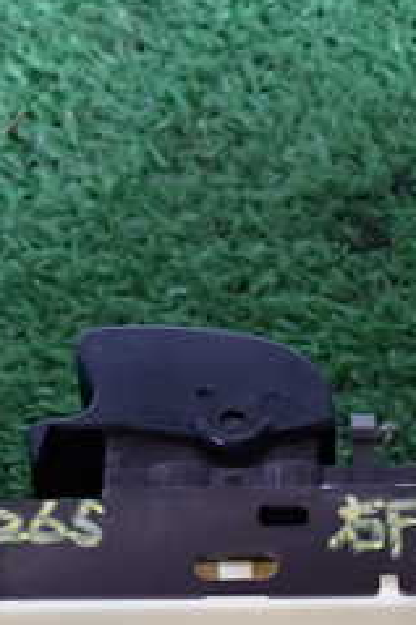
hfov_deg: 11.9
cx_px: 217
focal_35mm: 115
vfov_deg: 17.6
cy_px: 554
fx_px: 1996
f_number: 2.9
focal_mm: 7.84
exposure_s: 1/40
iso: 640
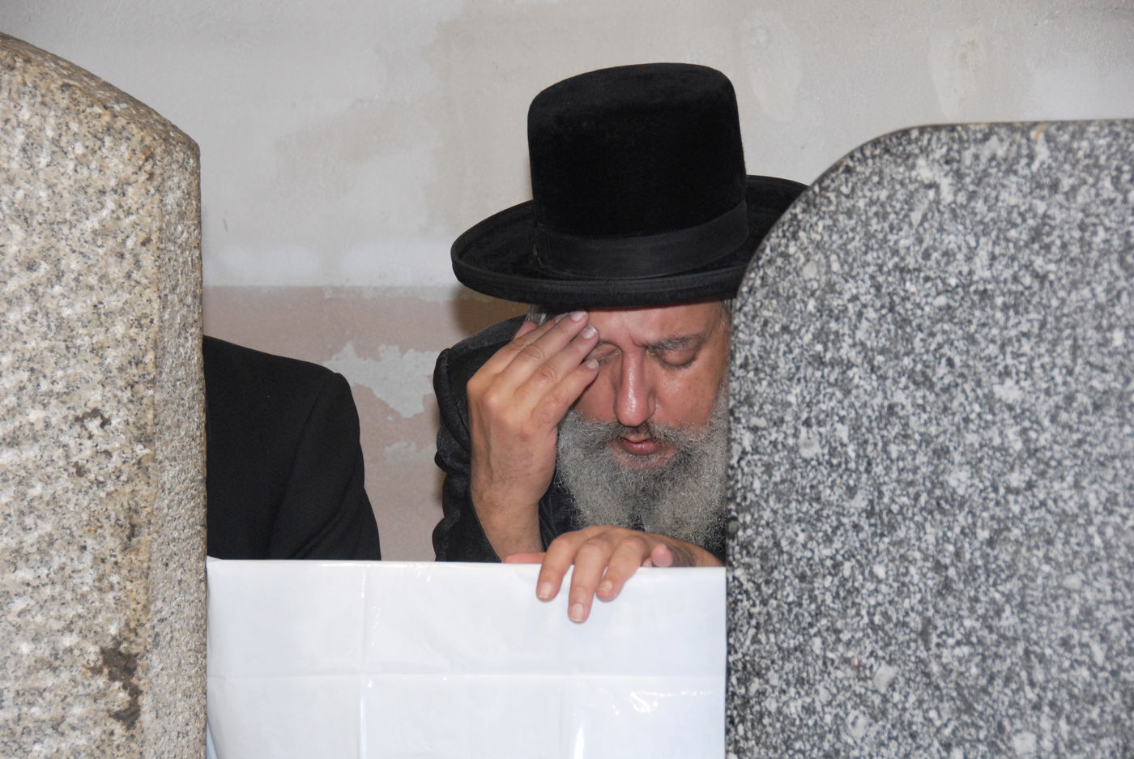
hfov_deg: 17.0
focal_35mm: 120
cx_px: 567
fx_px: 3784
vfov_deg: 11.5
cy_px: 380
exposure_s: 1/60
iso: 800
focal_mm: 80
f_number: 7.1
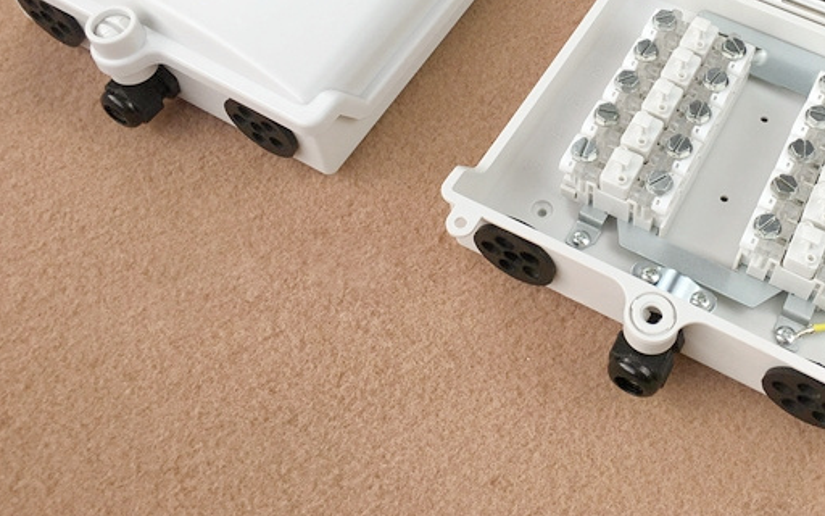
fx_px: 1079
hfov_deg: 41.0
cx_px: 590
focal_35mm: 48
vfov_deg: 26.1
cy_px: 63
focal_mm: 4.15
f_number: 2.2
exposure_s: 1/144
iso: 25
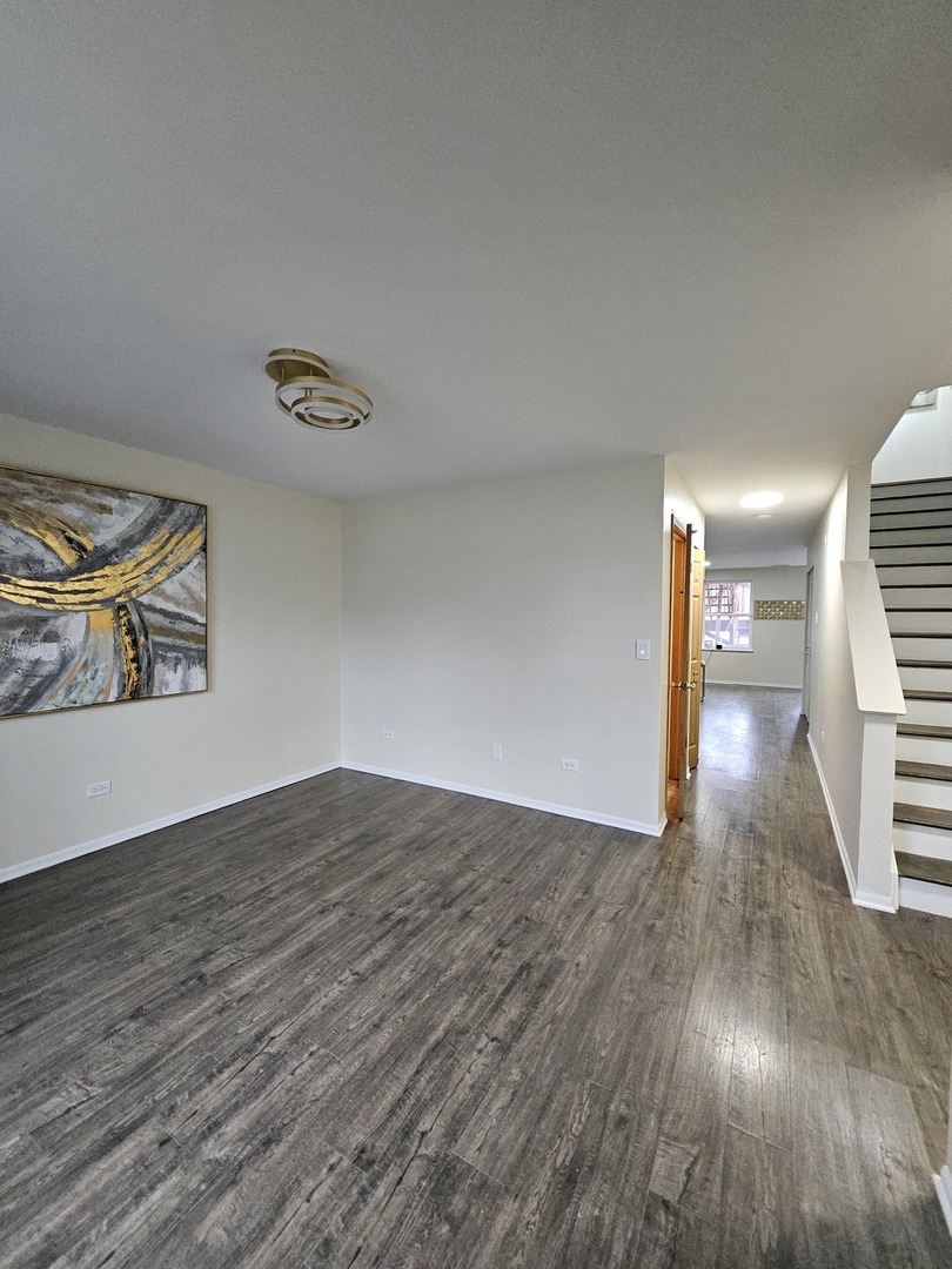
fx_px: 477
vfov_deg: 106.2
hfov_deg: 89.9
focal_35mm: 13
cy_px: 634
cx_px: 476
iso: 320
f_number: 2.2
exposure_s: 1/60
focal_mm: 1.7
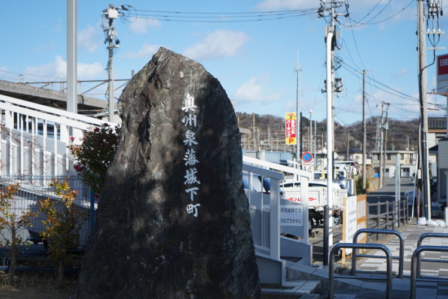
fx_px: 871
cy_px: 150
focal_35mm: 70
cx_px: 224
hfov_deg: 28.8
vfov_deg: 19.5
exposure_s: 1/3200
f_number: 5.6
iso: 800
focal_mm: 70
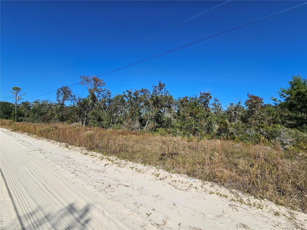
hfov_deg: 106.2
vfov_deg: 89.9
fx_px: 115
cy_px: 115
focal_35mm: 13
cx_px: 154
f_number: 2.2
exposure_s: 1/3758
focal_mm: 2.2
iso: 50
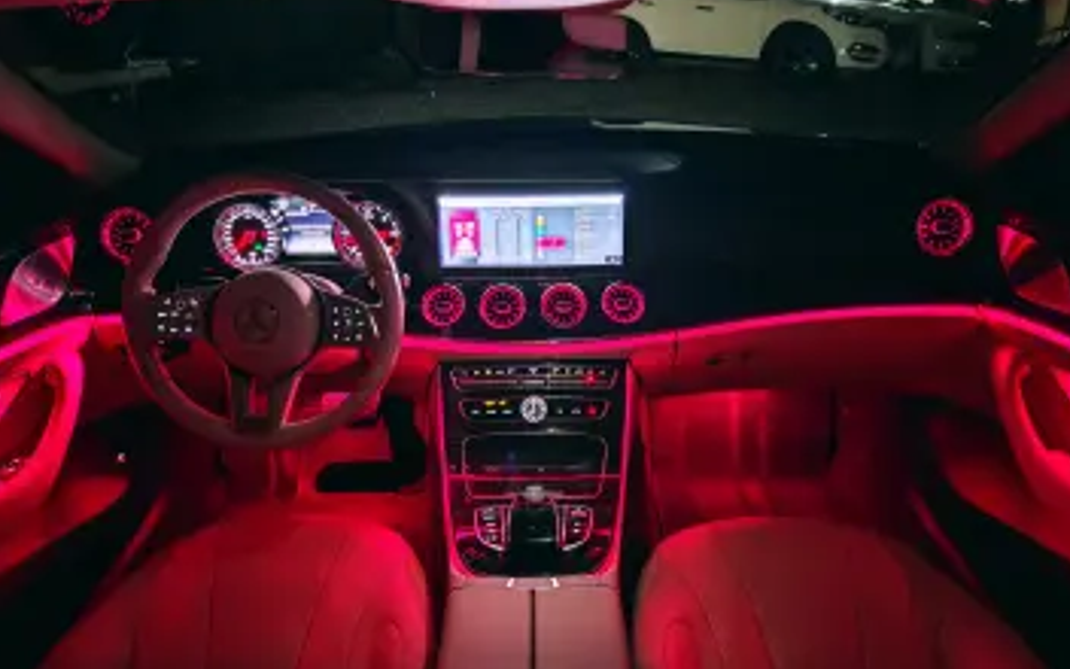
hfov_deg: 70.4
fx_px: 758
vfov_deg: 47.6
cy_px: 350
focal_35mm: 26
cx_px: 535
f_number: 1.4
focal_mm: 6.83
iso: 1000
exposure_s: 1/20
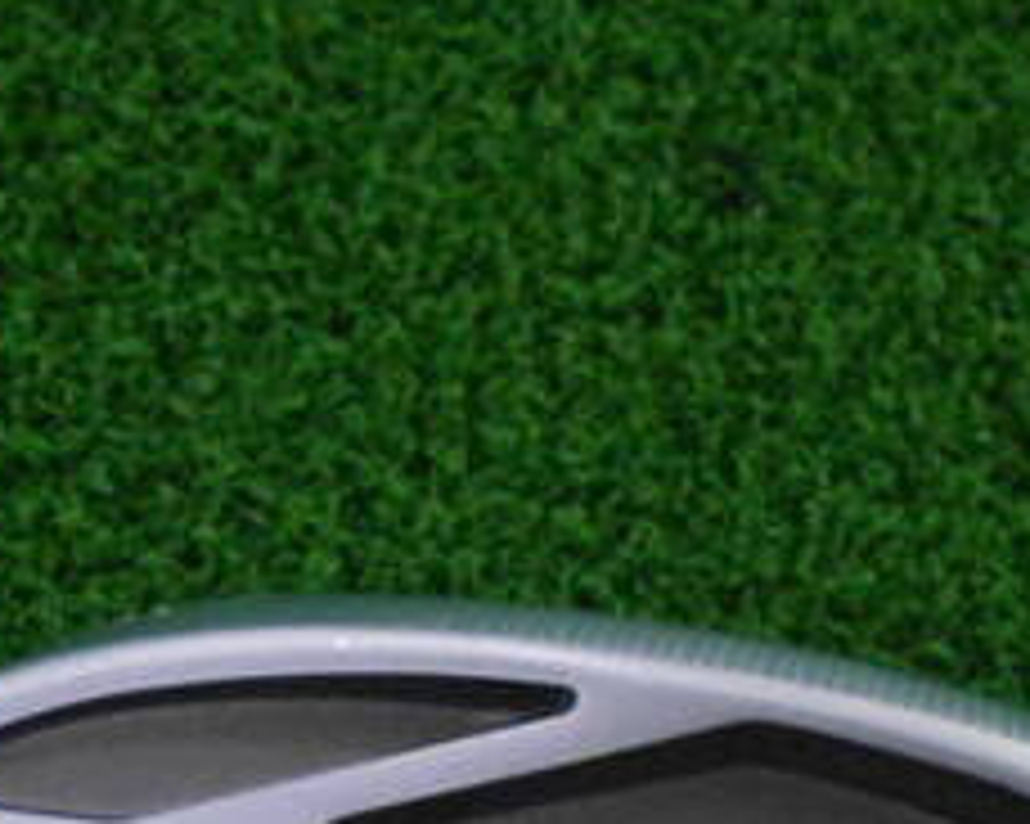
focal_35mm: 71
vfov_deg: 19.8
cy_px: 1063
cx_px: 508
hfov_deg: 26.8
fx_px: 2163
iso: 640
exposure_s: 1/250
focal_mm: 4.6
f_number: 3.2
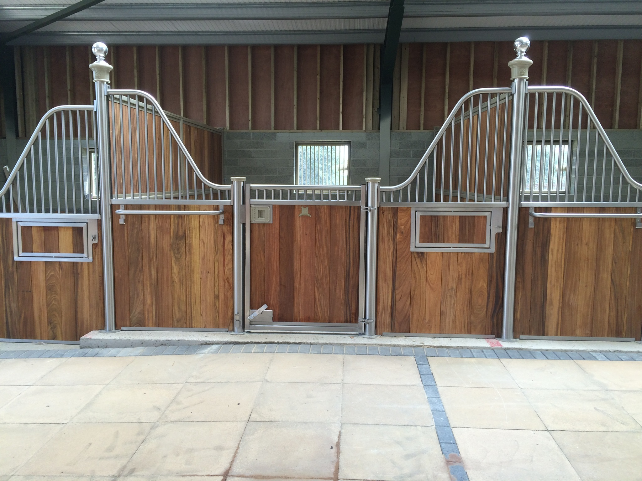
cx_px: 321
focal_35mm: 29
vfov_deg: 48.2
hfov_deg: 61.7
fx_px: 538
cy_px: 240
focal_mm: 4.15
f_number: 2.2
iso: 32
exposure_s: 1/197
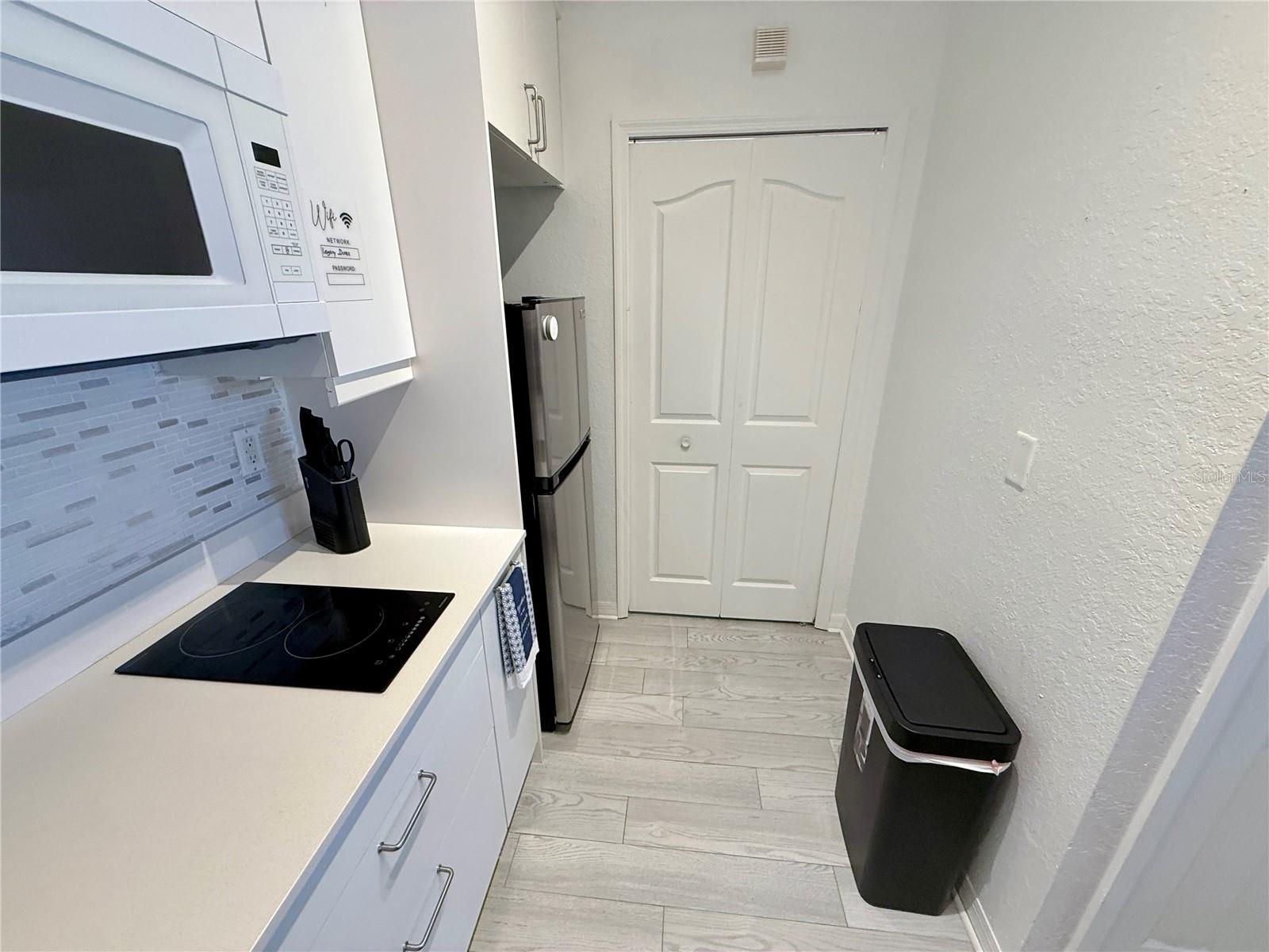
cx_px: 634
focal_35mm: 14
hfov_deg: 102.1
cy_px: 476
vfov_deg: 85.7
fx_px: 513
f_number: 2.2
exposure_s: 1/60
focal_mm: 2.22
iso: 250
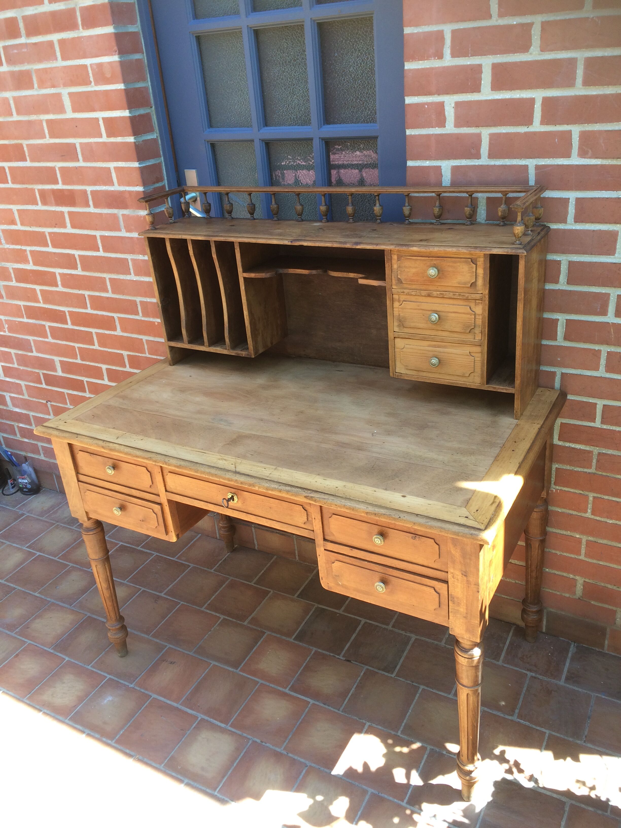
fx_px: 694
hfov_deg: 48.2
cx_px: 310
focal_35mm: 29
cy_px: 414
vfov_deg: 61.7
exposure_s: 1/100
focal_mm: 4.15
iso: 32
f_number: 2.2
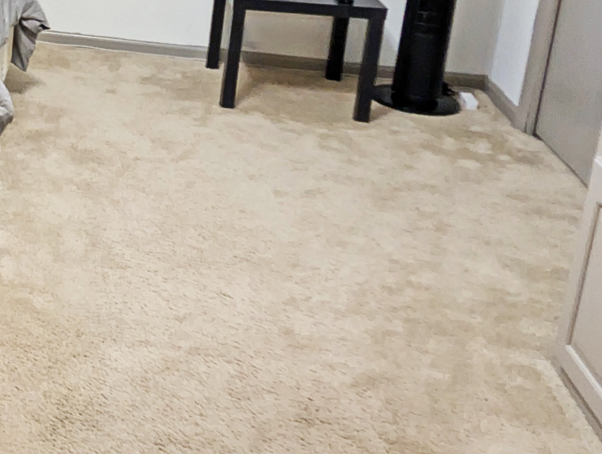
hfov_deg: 26.9
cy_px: -39
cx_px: -254
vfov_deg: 24.9
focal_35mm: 55
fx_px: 958
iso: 53
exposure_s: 1/30
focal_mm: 2.02
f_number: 1.7
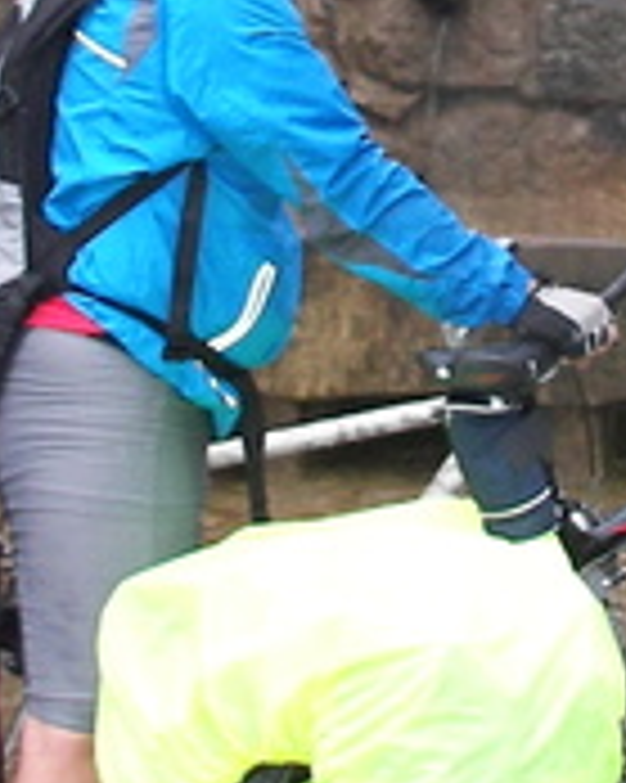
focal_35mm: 160
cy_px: 126
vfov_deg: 12.0
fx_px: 3709
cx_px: 392
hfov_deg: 9.6
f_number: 2.8
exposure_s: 1/30
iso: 100
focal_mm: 6
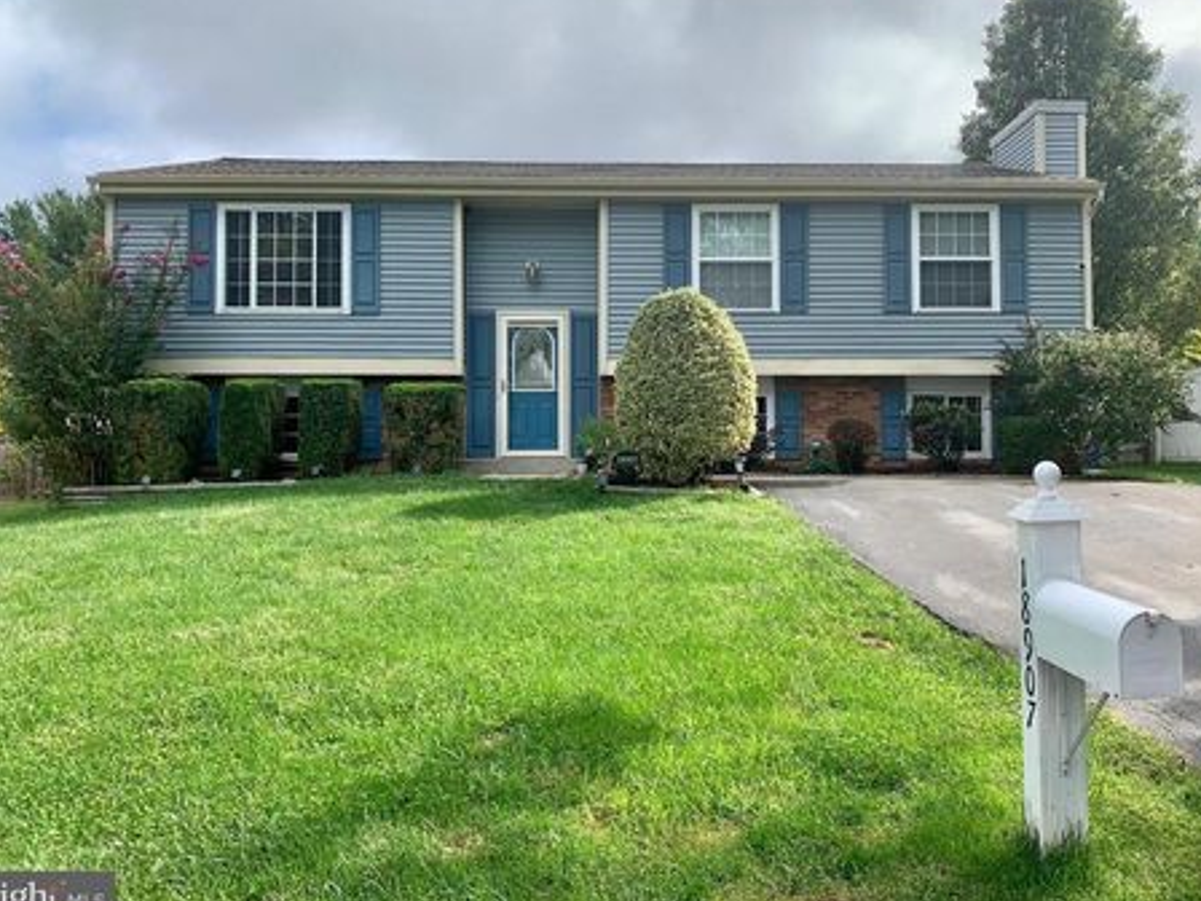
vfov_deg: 48.2
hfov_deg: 61.6
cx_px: 622
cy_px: 422
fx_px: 1006
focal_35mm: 29
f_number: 1.8
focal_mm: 4.25
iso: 25
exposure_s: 1/1610
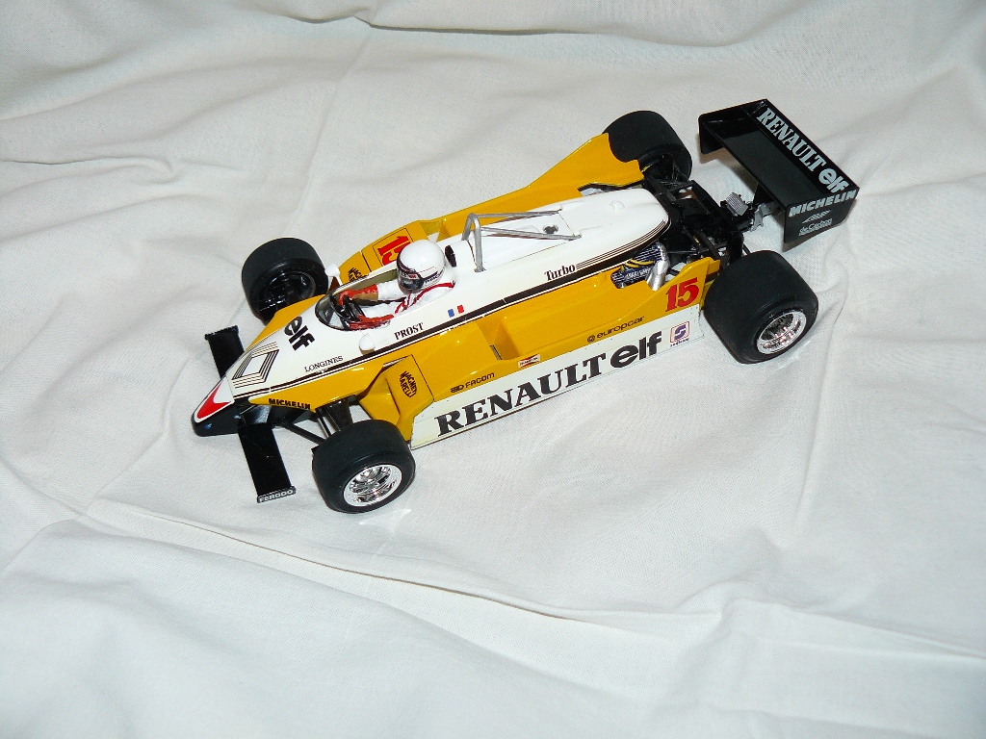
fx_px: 1025
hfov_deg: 51.4
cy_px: 370
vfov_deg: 39.7
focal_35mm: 36
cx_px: 493
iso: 100
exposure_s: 1/40
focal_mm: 6
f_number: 2.8
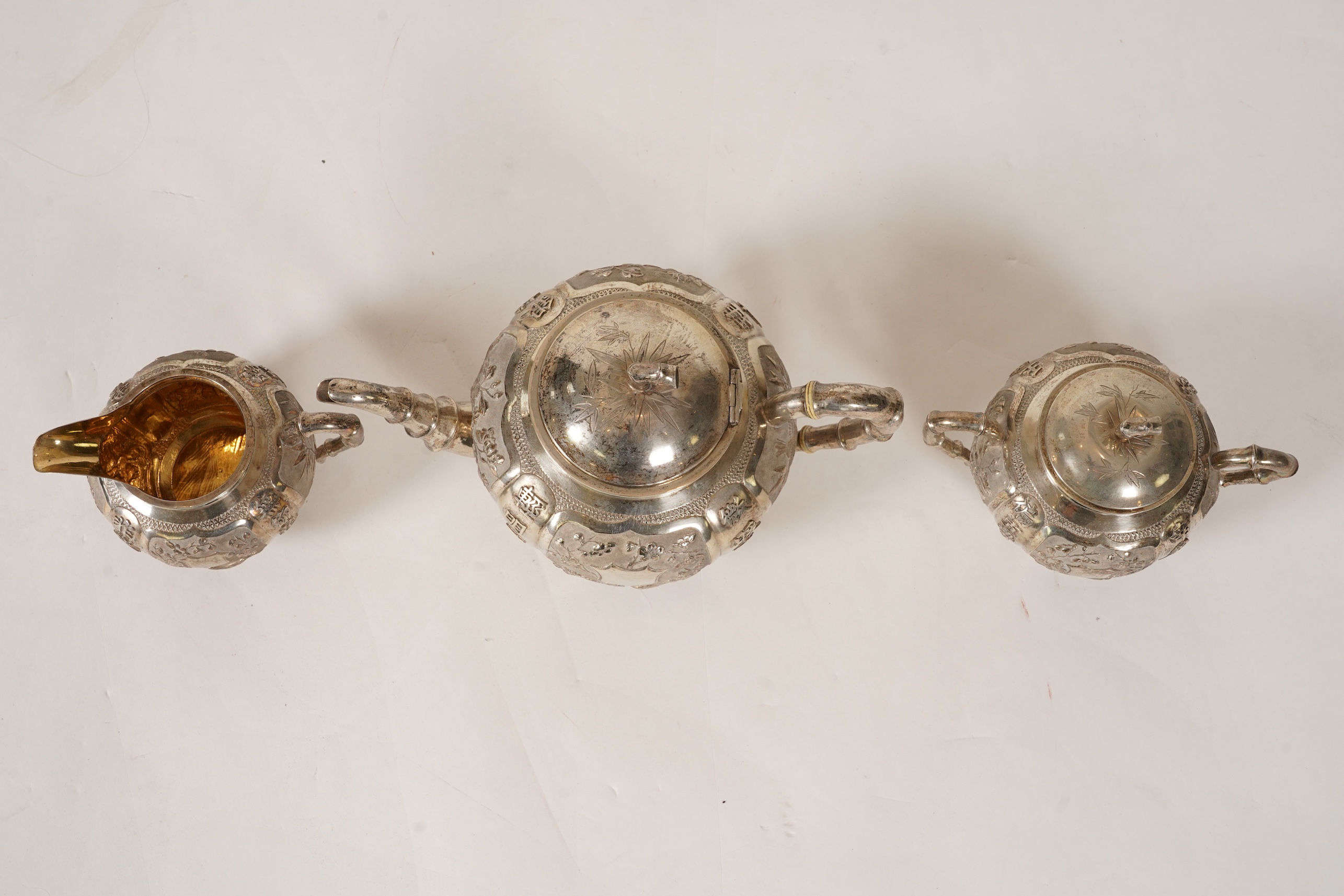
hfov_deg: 46.4
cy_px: 448
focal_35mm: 42
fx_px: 1568
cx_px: 672
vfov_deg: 31.9
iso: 500
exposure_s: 1/125
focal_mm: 42
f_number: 11
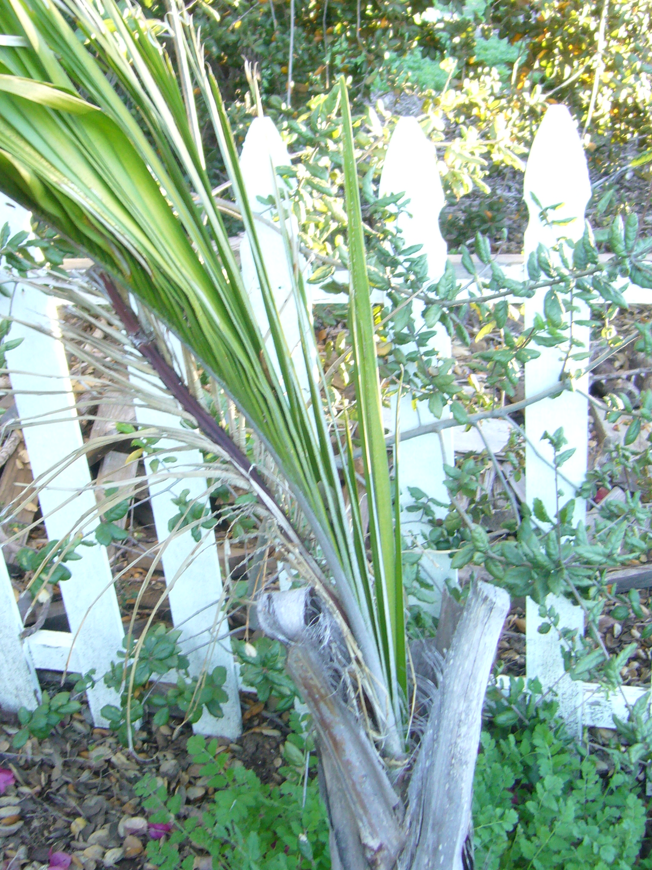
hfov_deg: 30.3
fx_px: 1205
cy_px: 435
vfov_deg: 39.7
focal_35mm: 48
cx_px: 326
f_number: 2.8
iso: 100
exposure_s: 1/30
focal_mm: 5.8
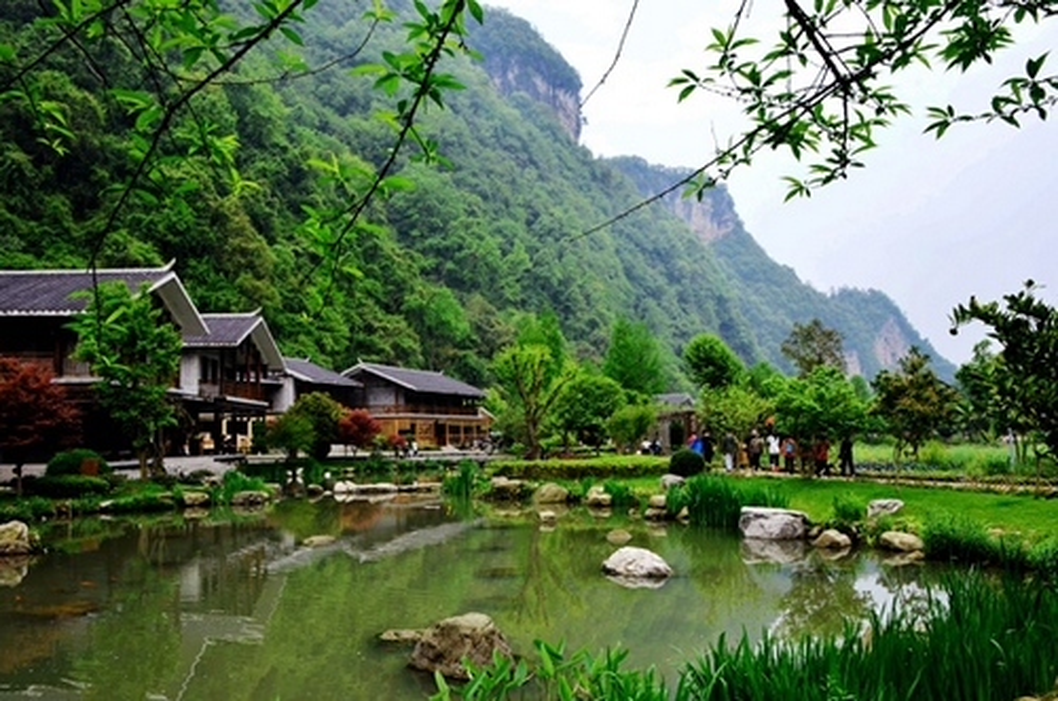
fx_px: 924
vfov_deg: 41.5
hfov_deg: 59.6
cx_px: 529
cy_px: 350
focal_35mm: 32
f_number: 11
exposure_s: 1/80
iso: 160
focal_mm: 21
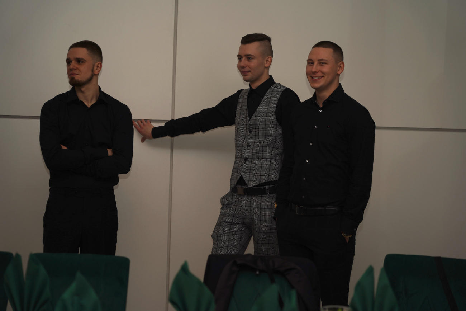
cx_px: 233
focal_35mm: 79
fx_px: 1023
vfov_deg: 17.3
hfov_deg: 25.7
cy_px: 156
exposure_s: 1/100
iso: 100
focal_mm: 79
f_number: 4
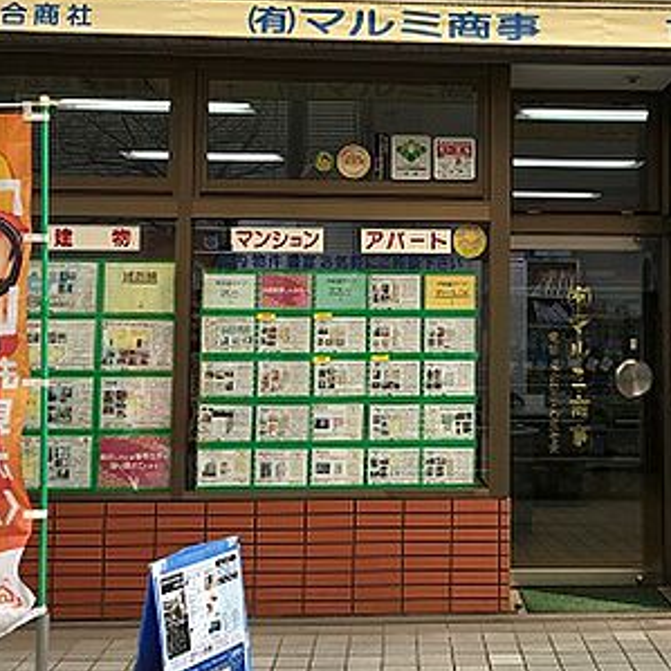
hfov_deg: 31.7
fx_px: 1162
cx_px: 495
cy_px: 258
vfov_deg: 32.1
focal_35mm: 53
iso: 20
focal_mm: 3.99
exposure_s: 1/292
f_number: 1.8
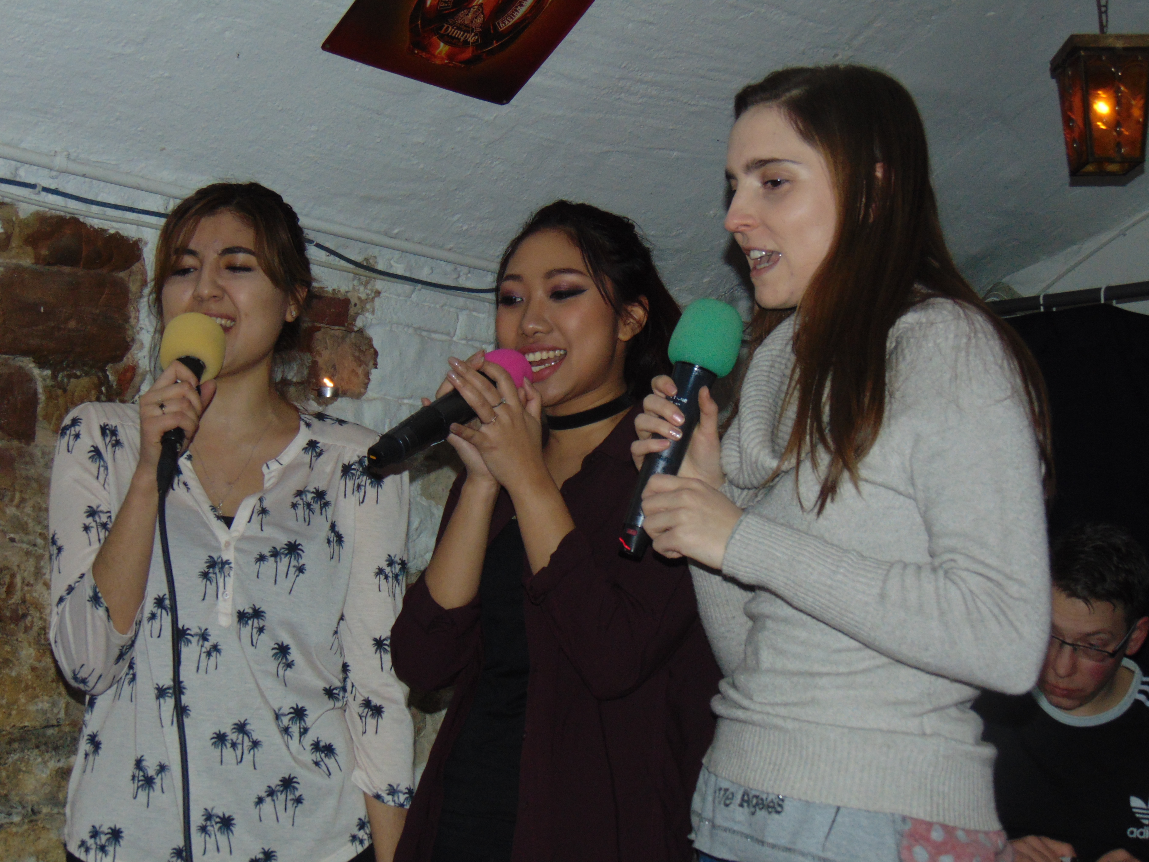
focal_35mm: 60
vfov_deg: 24.4
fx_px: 1992
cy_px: 431
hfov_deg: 32.2
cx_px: 574
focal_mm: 10.8
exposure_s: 1/60
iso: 400
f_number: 3.6
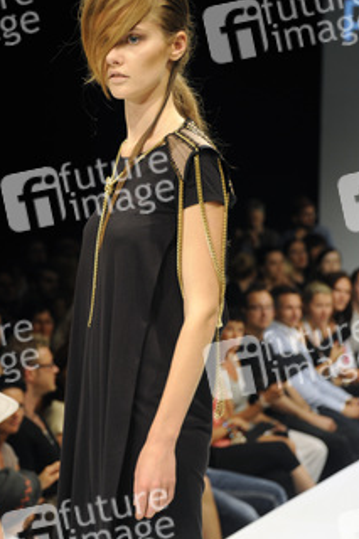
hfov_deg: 9.4
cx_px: 137
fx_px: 2171
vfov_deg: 14.2
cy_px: 276
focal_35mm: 145
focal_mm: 116
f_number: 5.6
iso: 1600
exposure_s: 1/160
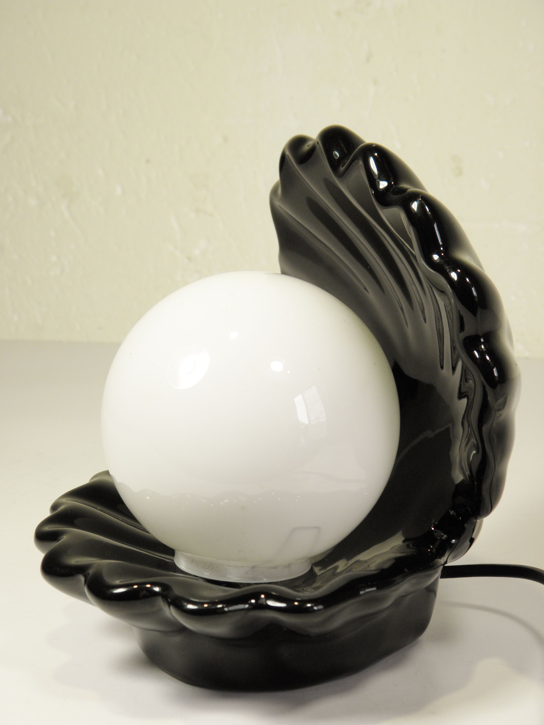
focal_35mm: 80
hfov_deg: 18.4
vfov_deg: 24.4
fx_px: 1676
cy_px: 362
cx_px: 272
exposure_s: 1/60
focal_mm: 14.3
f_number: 4.4
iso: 100
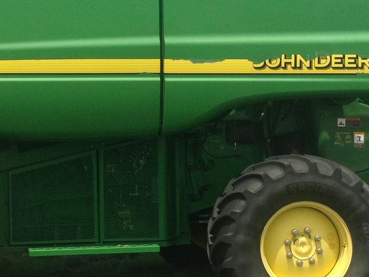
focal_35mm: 93
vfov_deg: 15.8
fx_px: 991
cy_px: 82
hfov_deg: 20.9
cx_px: 77
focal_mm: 4.12
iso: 50
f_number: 2.4
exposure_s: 1/1106
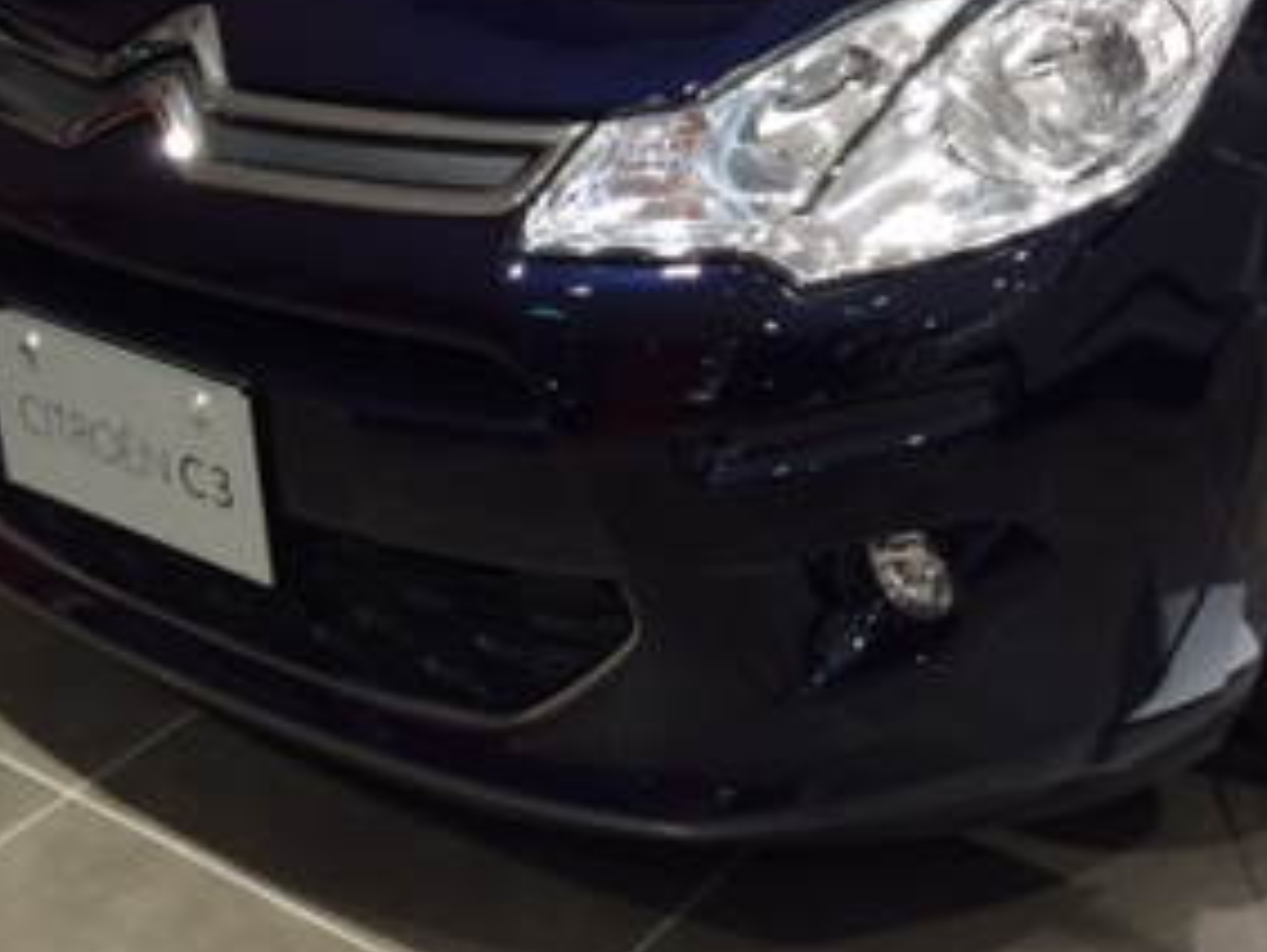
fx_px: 2491
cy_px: 4
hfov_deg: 28.0
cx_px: 988
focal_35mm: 68
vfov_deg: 20.9
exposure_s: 1/30
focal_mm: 4.12
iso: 100
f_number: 2.2
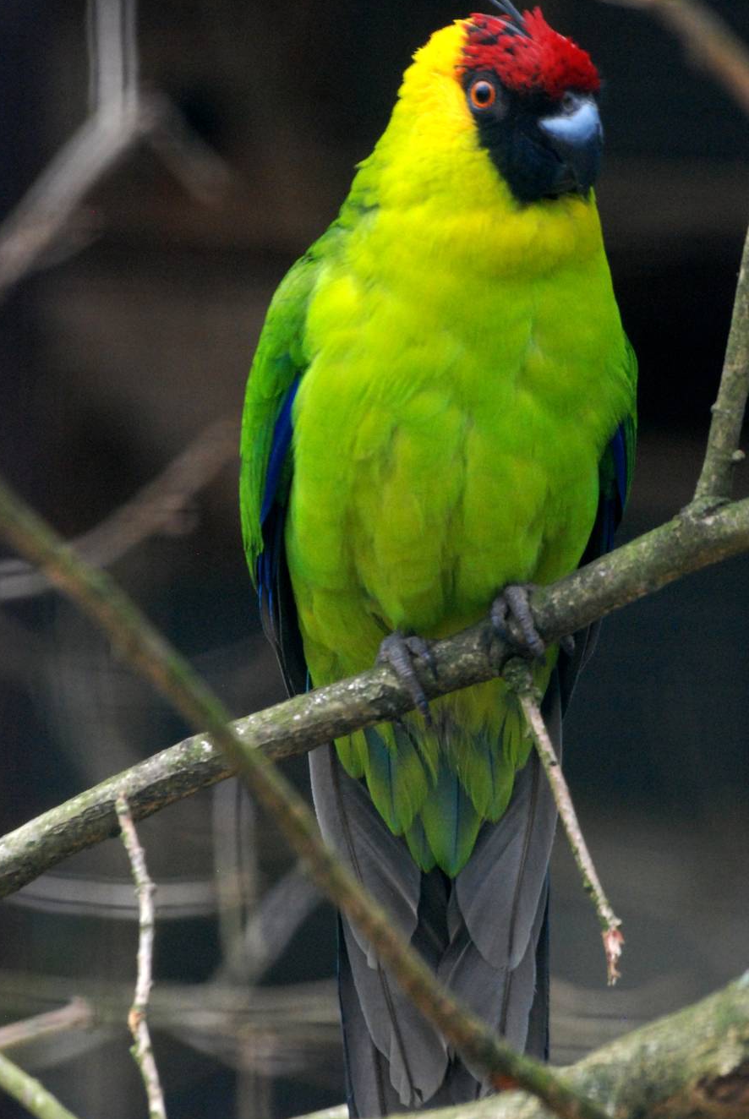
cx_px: 417
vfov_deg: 5.8
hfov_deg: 3.9
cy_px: 508
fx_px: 11006
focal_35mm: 354
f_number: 8
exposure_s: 1/160
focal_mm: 195
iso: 1600
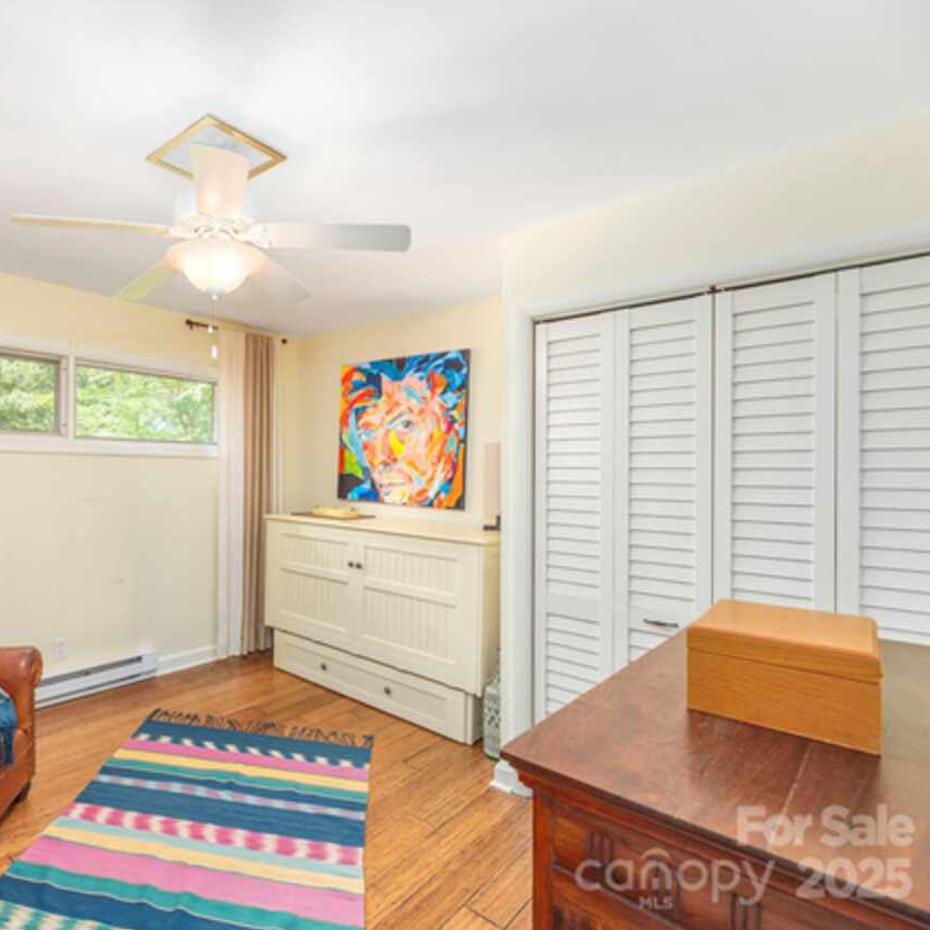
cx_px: 261
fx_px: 547
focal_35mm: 18
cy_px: 466
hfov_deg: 76.2
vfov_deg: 80.7
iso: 320
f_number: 7.1
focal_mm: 14
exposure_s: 1/100
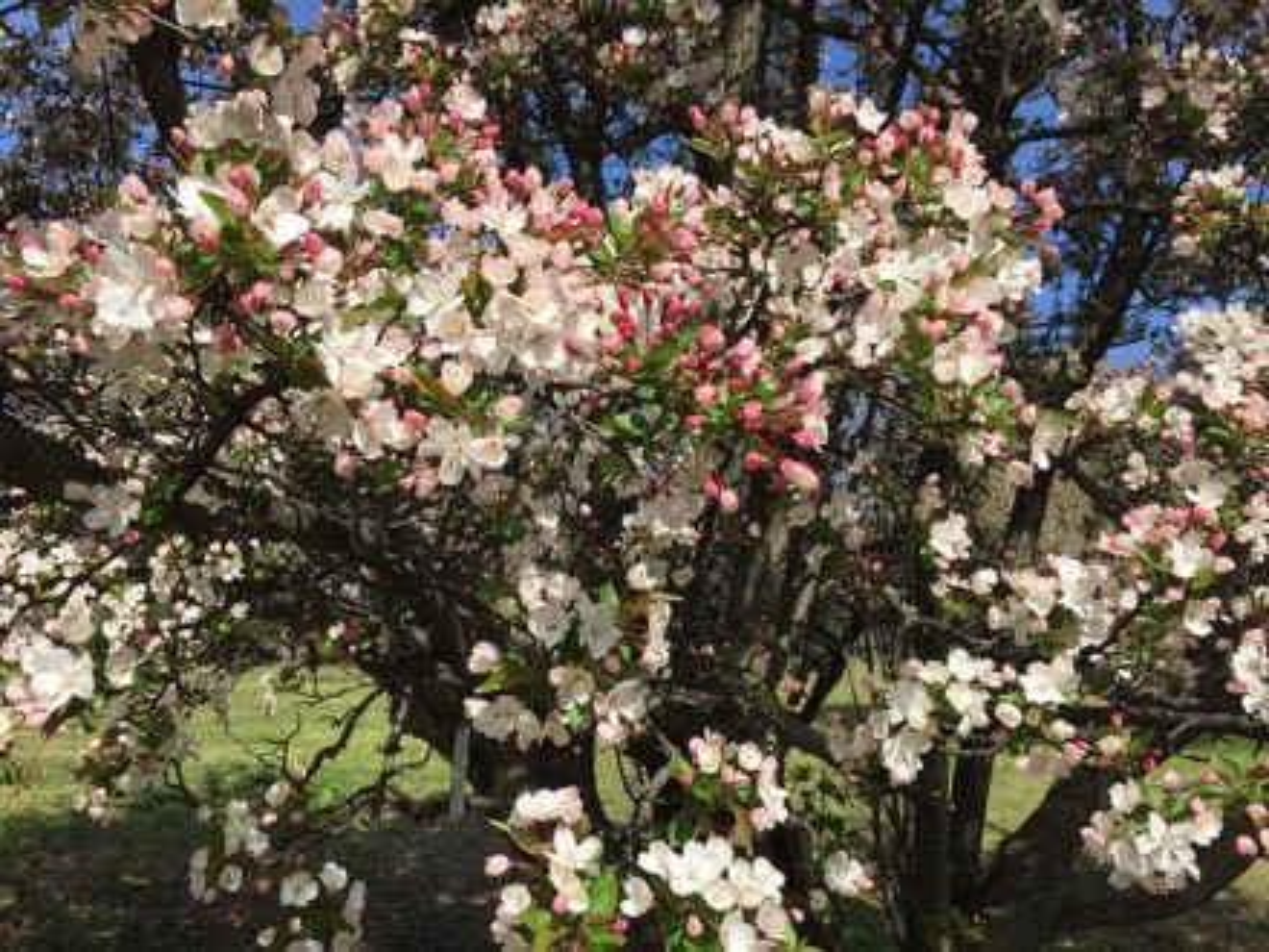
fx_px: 1063
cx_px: 634
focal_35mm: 29
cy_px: 476
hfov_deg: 61.7
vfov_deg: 48.2
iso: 32
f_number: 2.2
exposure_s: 1/2083
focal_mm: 4.15
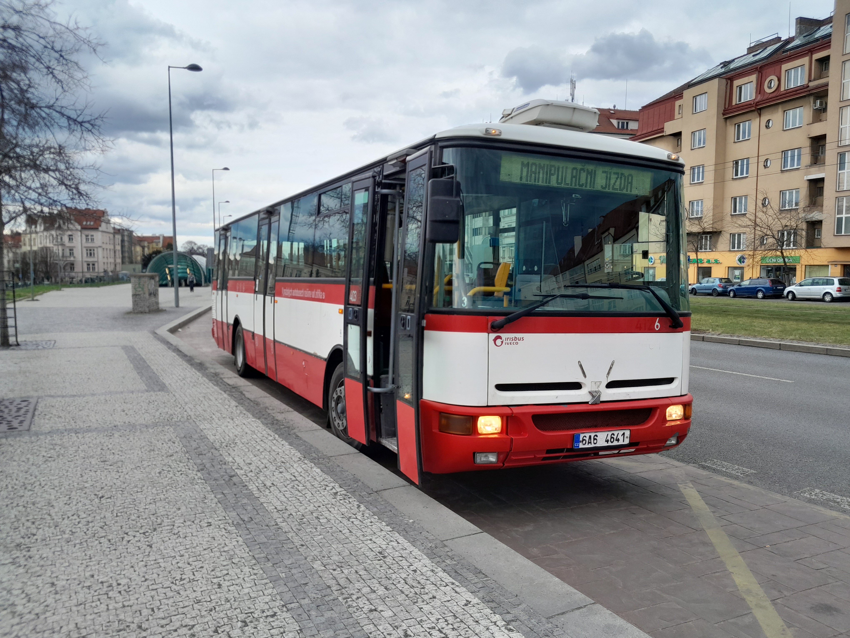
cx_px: 425
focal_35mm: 27
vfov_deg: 51.4
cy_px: 319
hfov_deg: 65.3
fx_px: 663
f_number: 1.8
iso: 40
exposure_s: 1/100
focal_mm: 4
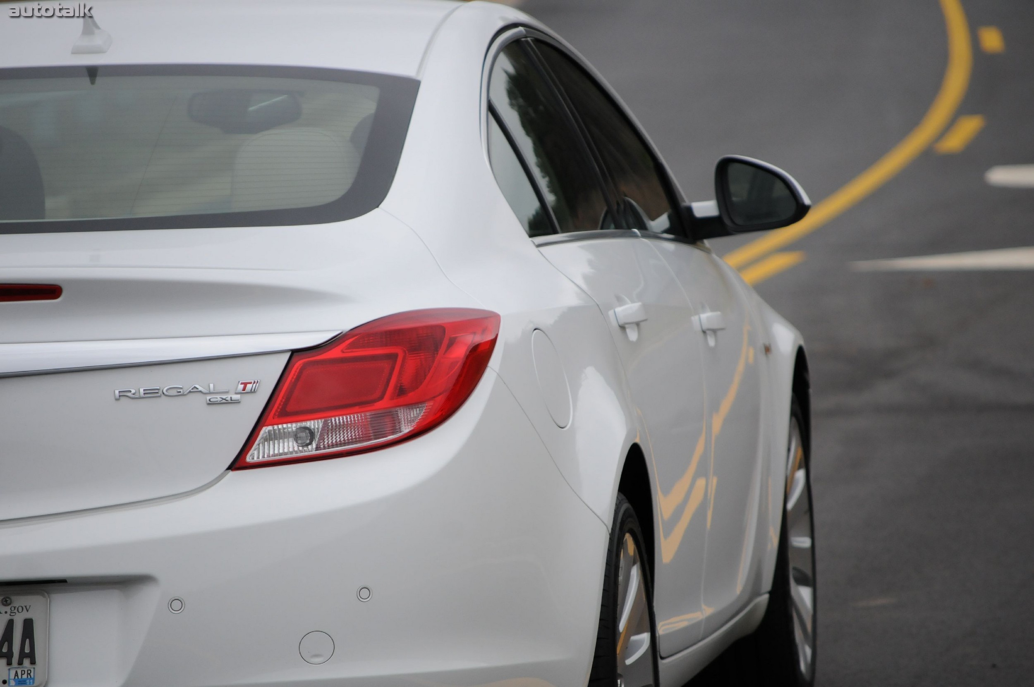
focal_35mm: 240
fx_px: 6886
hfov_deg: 8.6
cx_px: 517
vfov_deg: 5.7
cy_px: 344
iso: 800
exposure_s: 1/1600
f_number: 5.6
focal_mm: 160
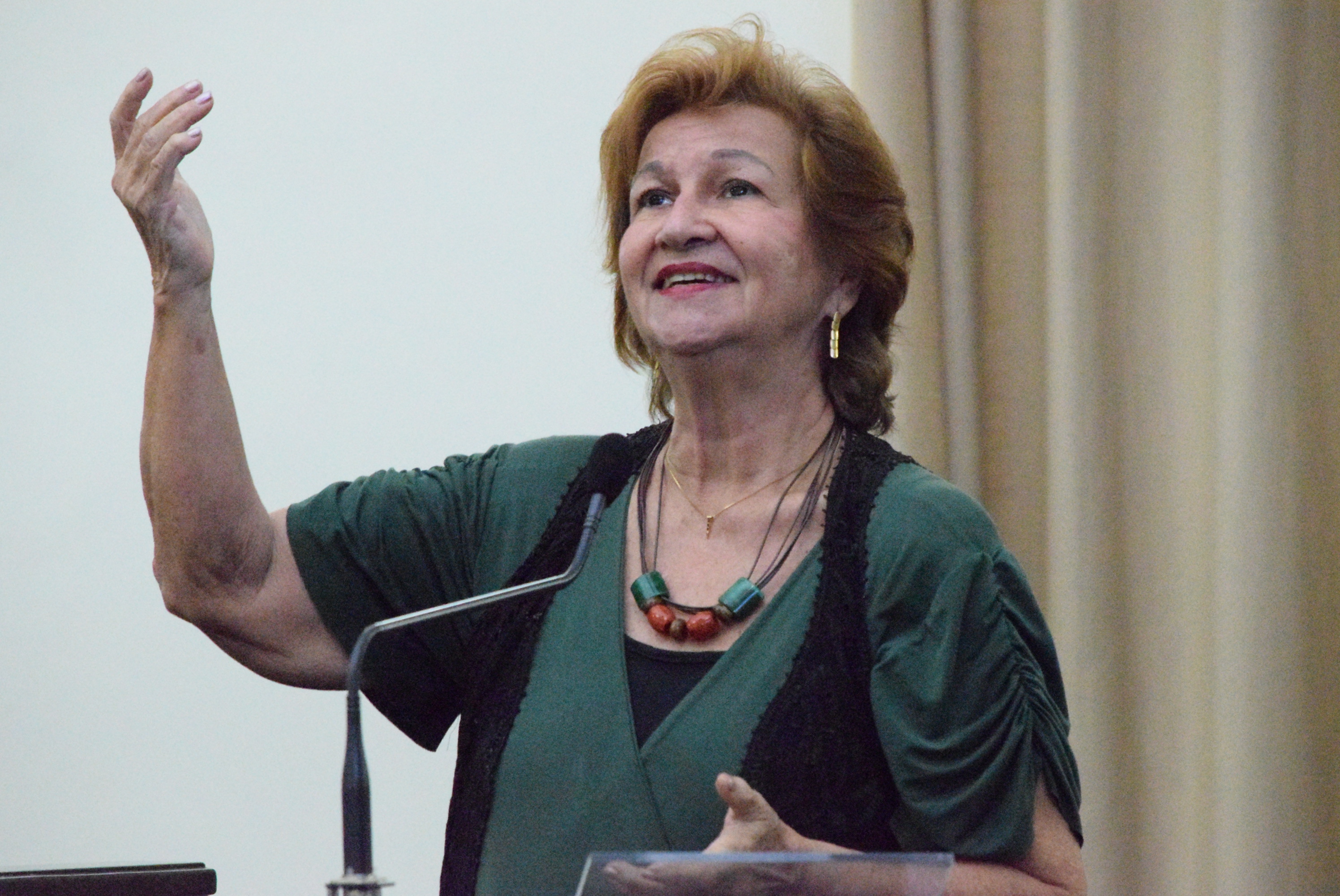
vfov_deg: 4.2
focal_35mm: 330
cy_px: 448
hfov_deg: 6.2
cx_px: 670
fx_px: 12292
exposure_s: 1/250
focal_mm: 220
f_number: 8
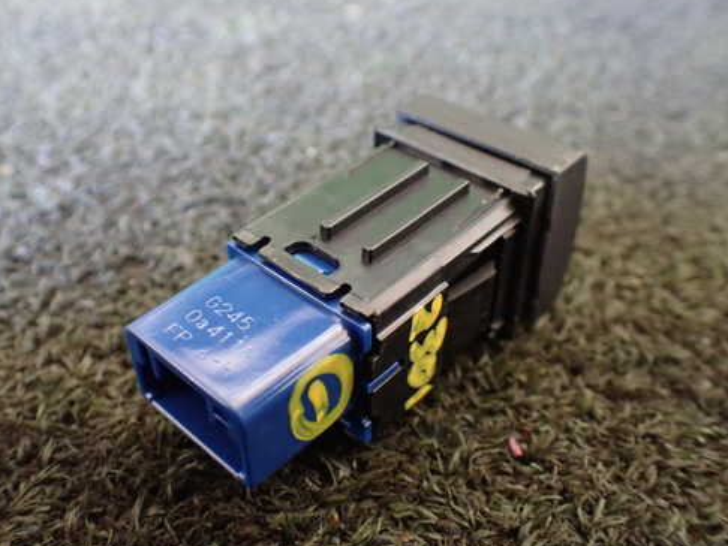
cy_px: 280
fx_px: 779
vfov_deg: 38.7
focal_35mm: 37
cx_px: 318
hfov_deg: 50.0
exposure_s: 1/30
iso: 1000
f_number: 2.3
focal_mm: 5.4
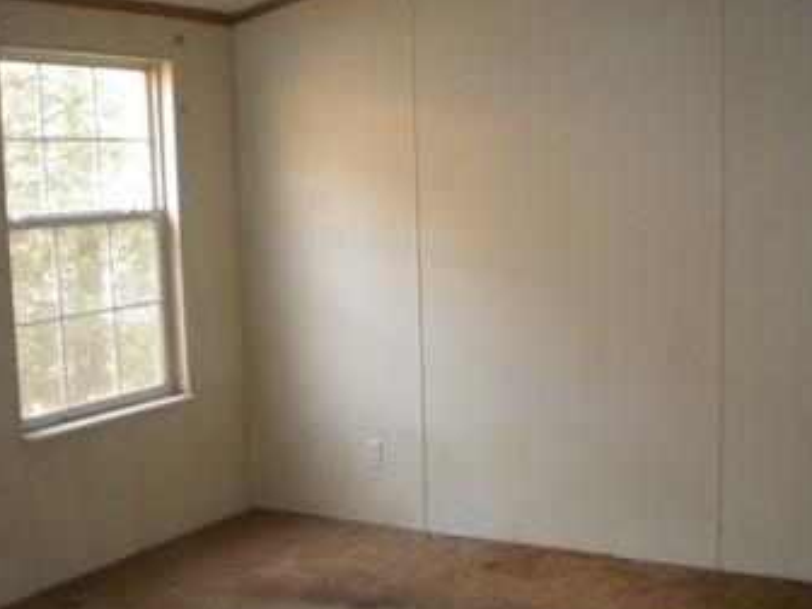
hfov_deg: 38.2
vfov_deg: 29.0
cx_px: 416
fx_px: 1173
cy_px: 375
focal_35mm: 50
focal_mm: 6.3
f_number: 3.1
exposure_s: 1/30
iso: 400
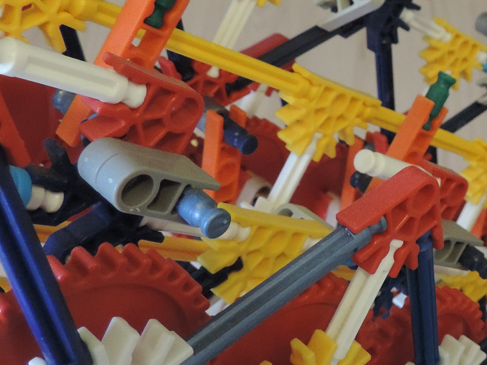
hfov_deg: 26.0
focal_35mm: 71
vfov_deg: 20.7
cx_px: 486
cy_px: 144
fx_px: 999
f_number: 3
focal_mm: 4.3
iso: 400
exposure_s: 1/15
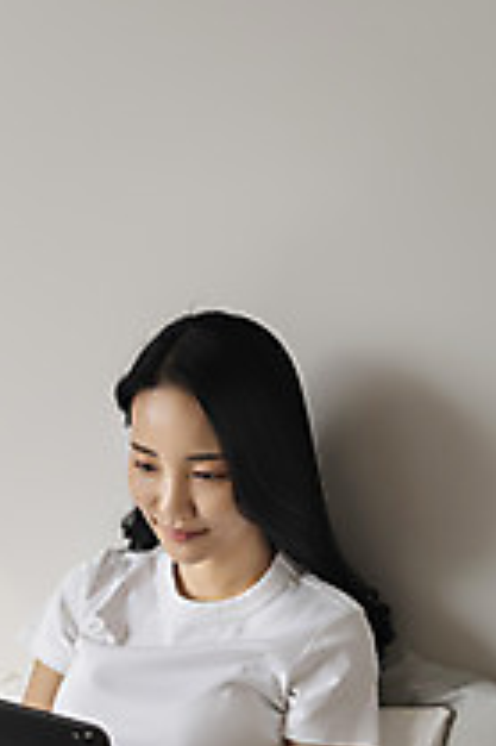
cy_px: 482
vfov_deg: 29.9
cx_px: 262
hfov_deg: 20.3
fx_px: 1387
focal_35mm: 67
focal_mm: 35
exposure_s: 1/100
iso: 400
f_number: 4
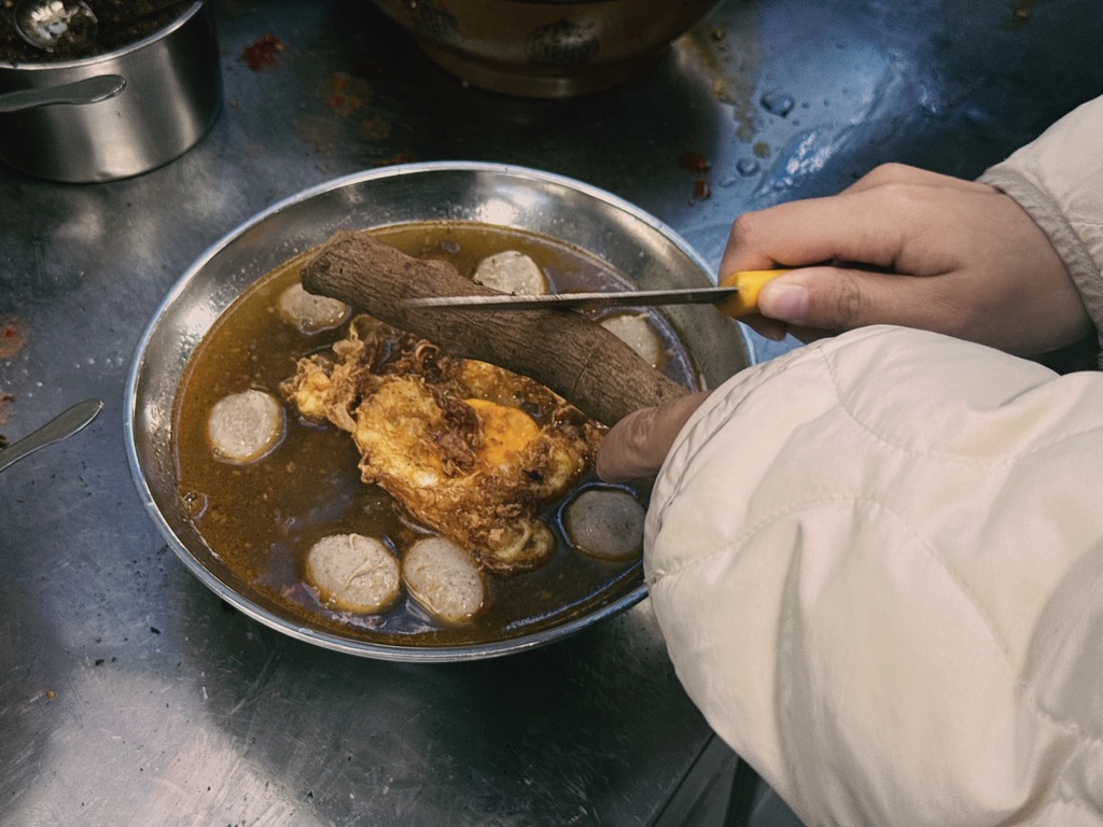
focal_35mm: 48
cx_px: 552
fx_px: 1529
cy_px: 414
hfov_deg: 39.7
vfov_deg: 30.3
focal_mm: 6.76
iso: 100
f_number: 1.78
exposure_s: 1/67
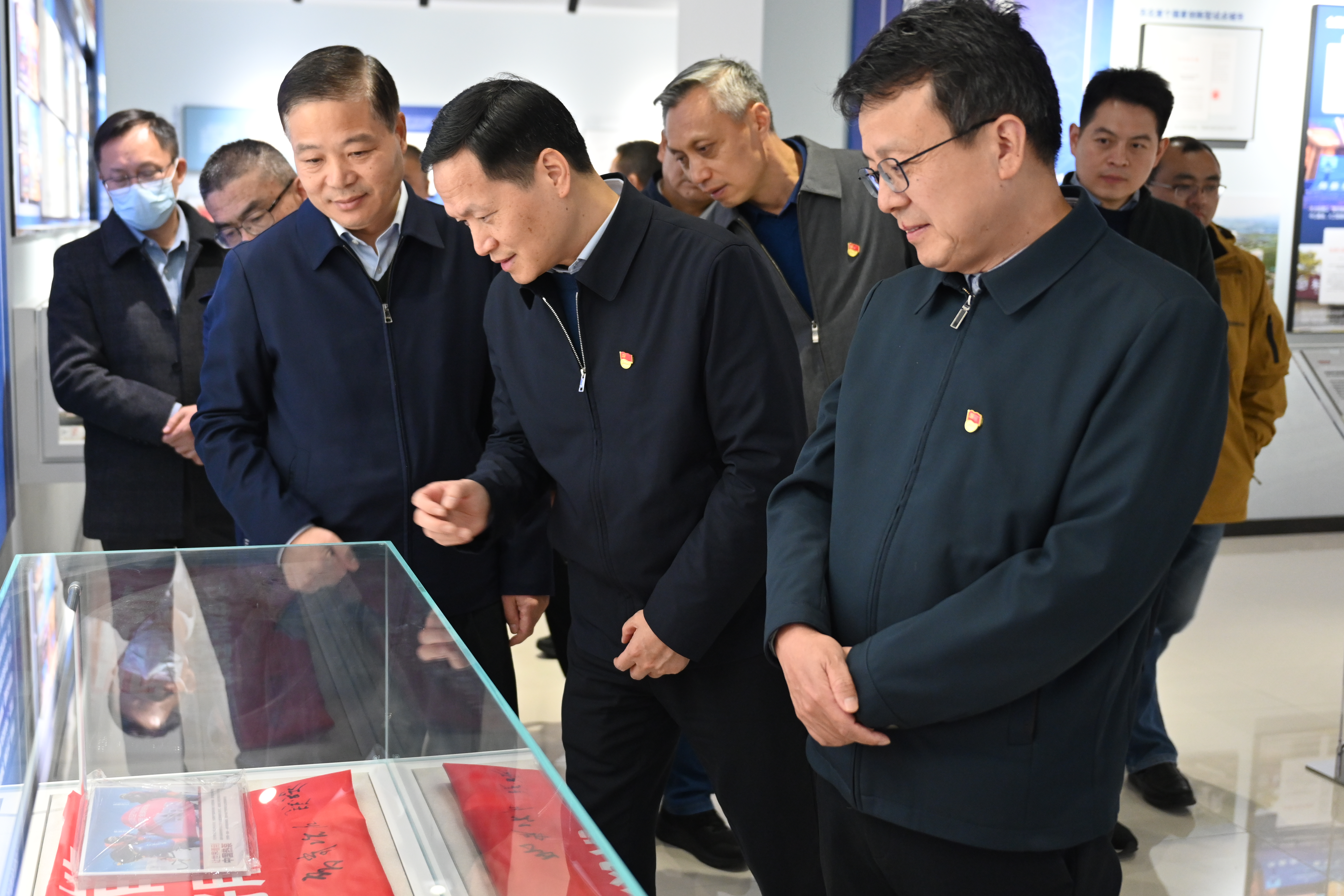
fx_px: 1531
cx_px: 507
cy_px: 423
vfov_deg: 32.6
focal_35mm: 41
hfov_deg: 47.0
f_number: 2.8
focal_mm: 30
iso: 1400
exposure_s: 1/125
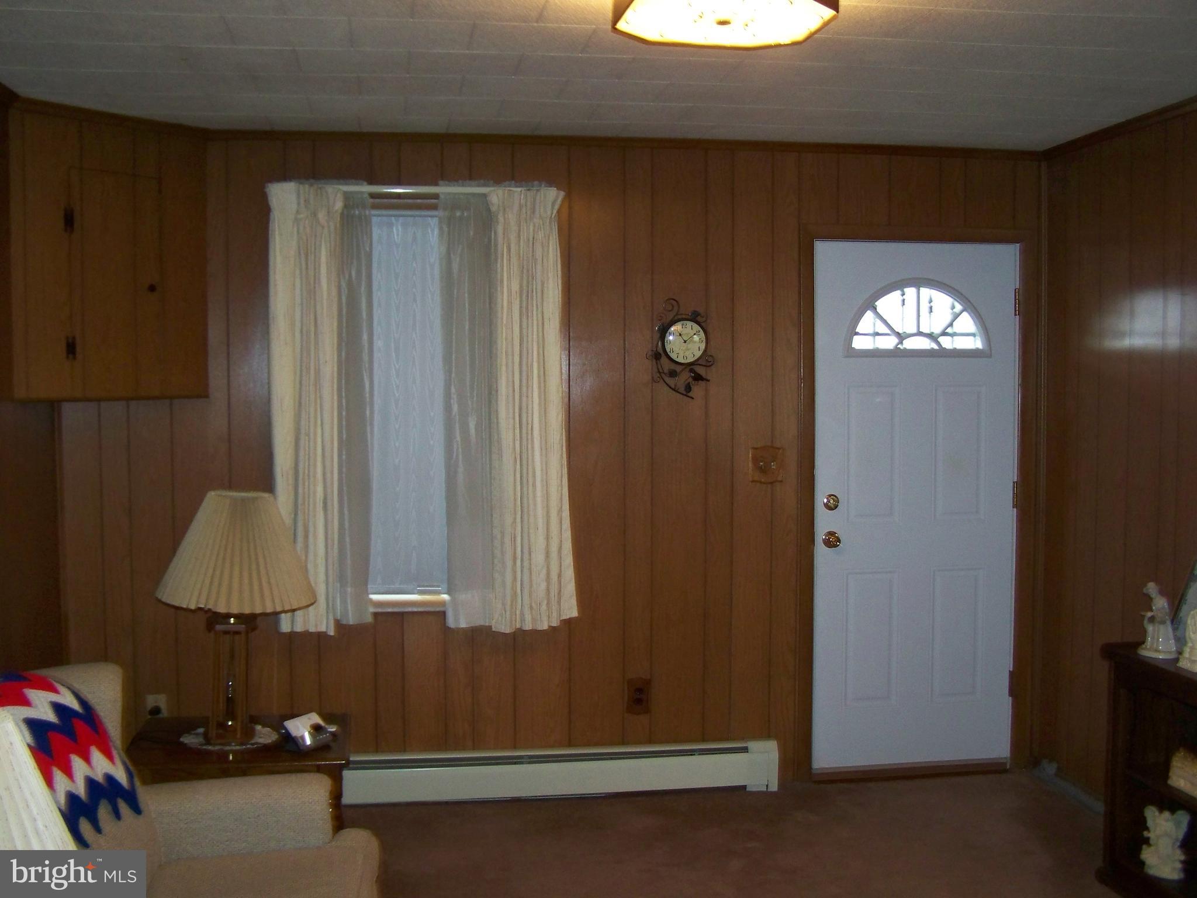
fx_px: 1314
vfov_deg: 37.7
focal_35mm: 38
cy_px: 449
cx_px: 598
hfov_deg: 49.0
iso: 200
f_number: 2.8
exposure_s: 1/30
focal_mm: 6.3
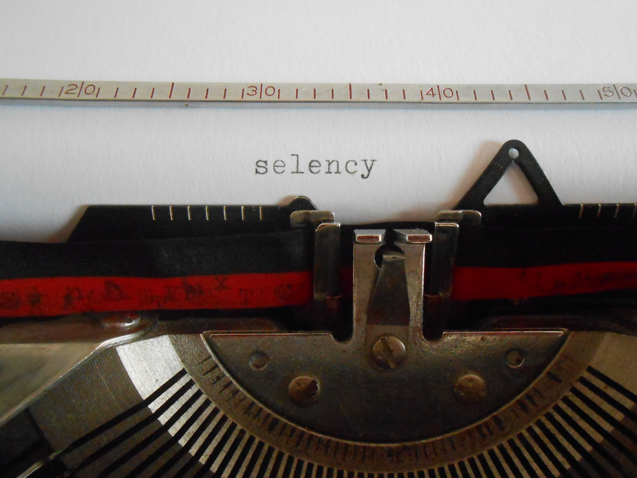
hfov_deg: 67.3
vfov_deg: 53.1
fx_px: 478
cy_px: 239
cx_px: 318
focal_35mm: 26
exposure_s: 1/100
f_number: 3.5
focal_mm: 4.6
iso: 800
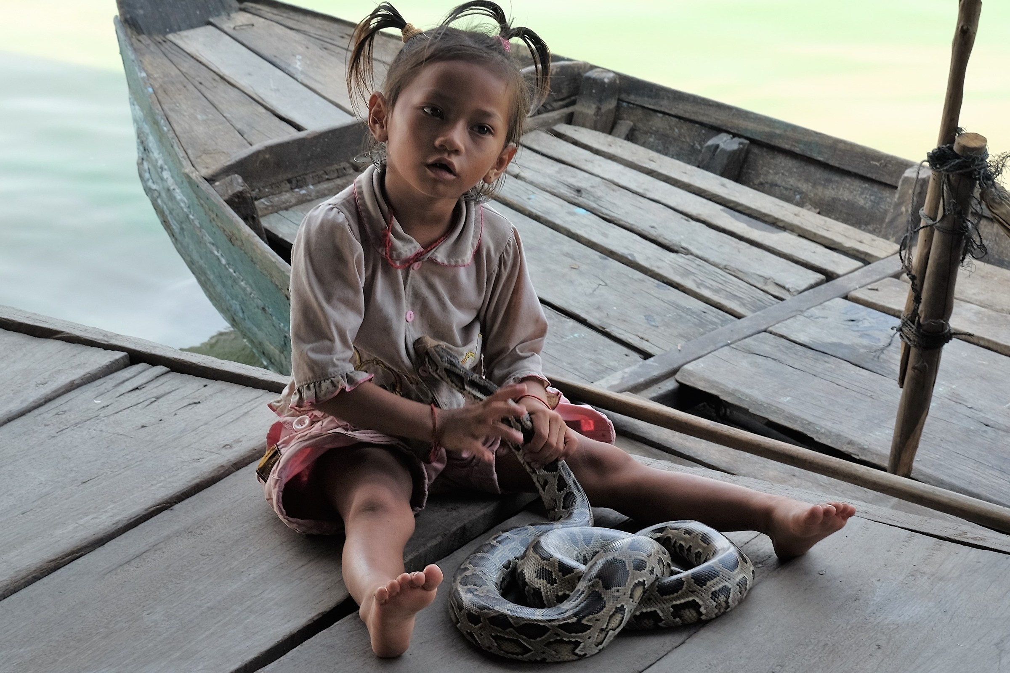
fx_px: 2244
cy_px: 336
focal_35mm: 80
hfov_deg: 25.4
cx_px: 505
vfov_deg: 17.1
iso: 200
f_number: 9
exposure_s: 1/56
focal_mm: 53
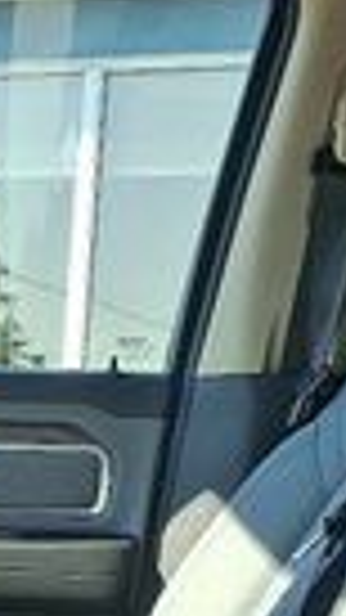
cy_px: 553
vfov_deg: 16.7
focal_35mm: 127
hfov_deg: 9.2
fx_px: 2073
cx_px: -207
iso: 25
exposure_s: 1/256
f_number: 1.8
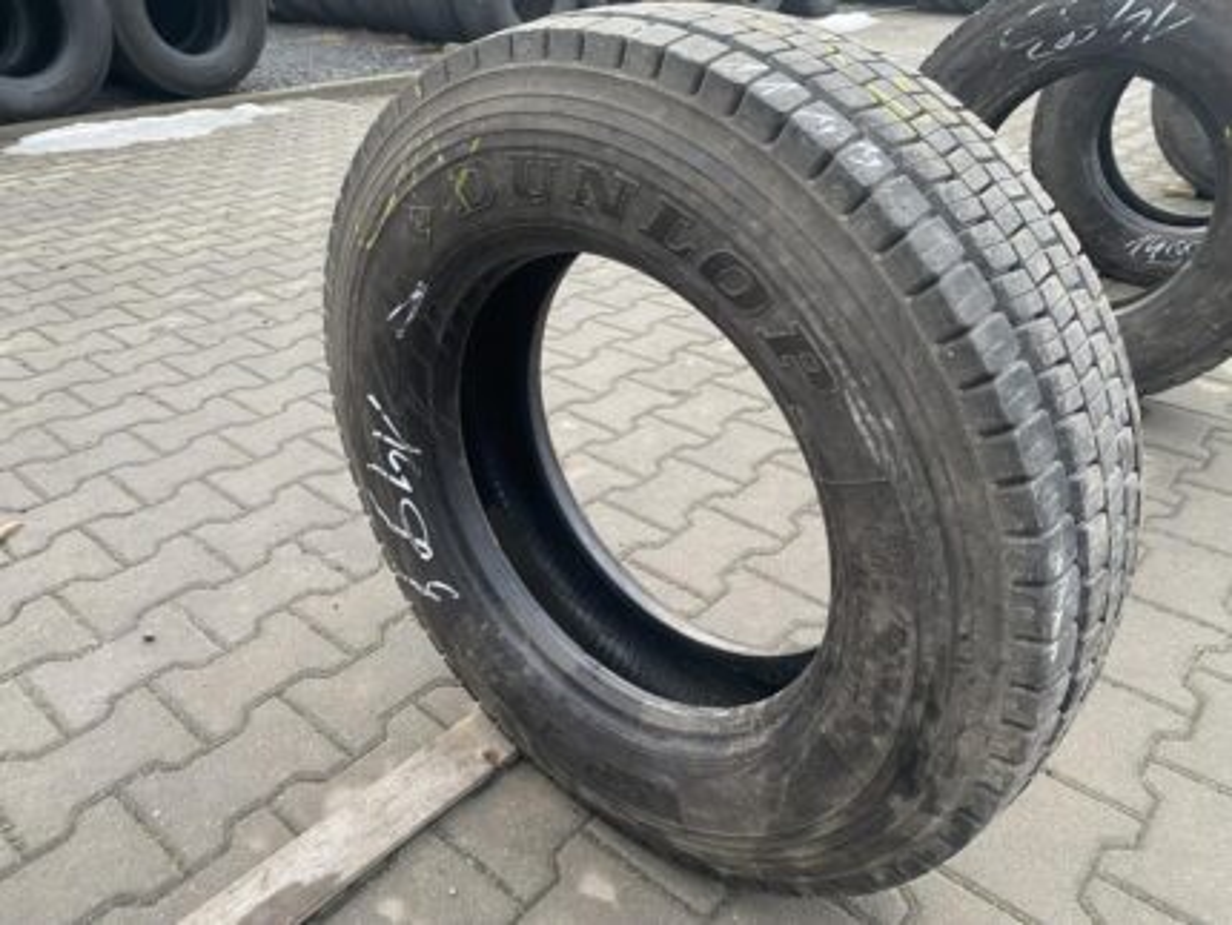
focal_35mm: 26
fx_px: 926
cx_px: 616
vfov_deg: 53.1
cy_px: 462
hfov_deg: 67.3
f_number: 1.8
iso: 64
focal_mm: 4.25
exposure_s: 1/50
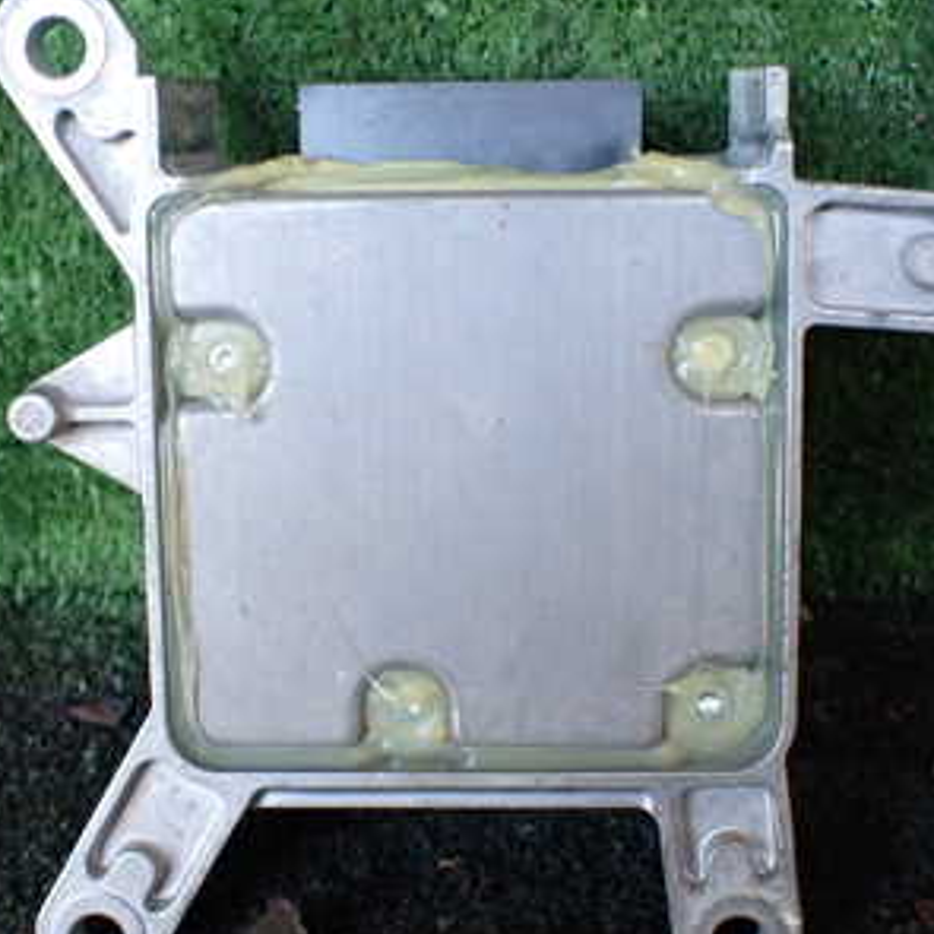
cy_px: 472
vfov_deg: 31.6
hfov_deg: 31.6
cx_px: 446
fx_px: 1648
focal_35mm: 54
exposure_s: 1/125
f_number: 2.3
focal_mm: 5.4
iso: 500
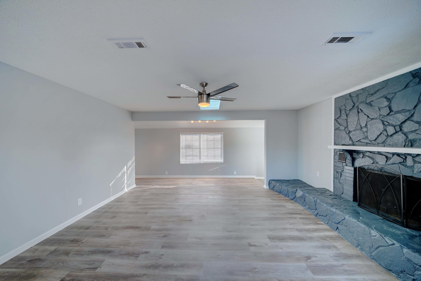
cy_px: 140
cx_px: 210
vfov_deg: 90.0
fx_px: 140
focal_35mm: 12
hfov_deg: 112.6
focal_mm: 12
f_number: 8
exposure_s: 1/1.67
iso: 100
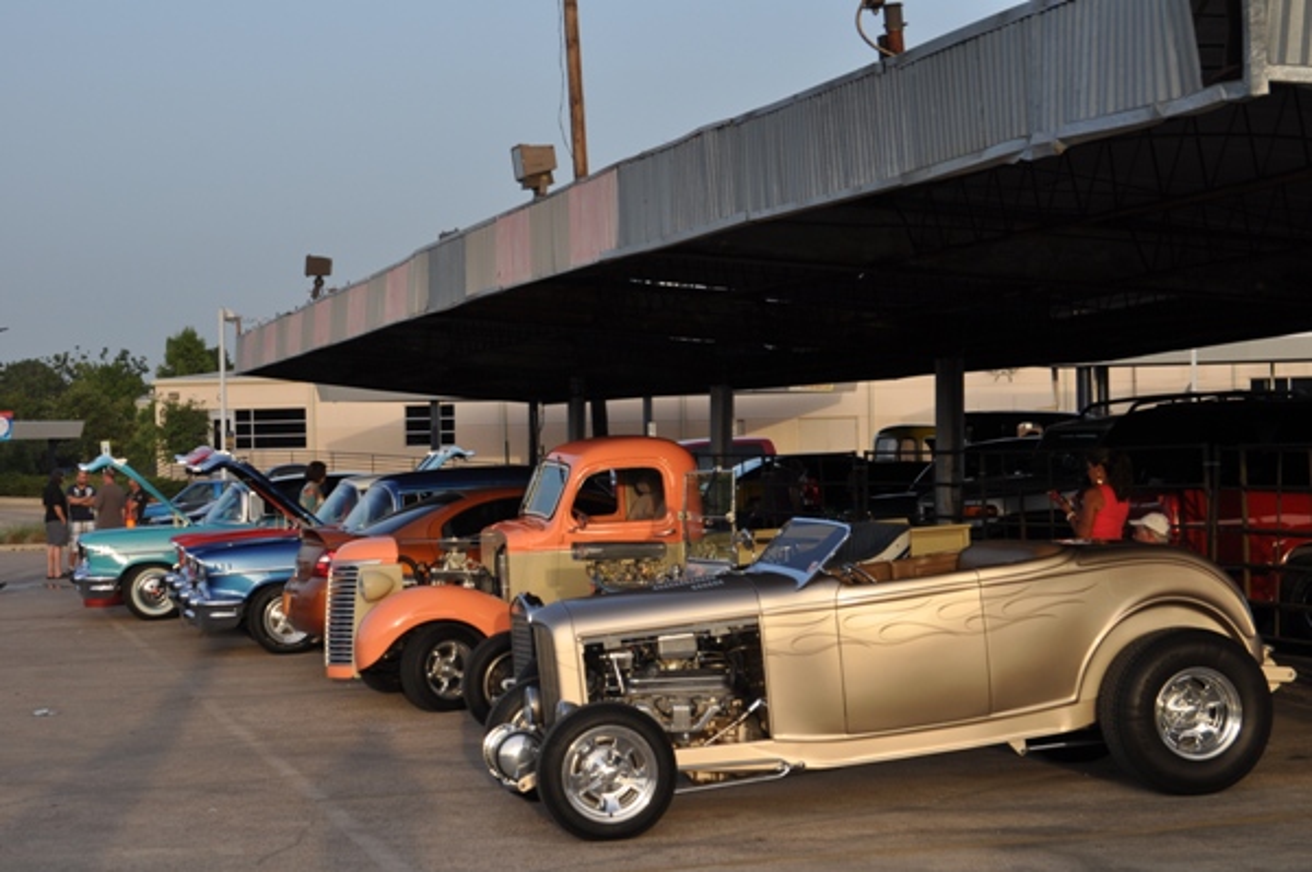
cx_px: 656
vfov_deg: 18.2
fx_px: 2731
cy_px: 436
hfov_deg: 27.0
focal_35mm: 75
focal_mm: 50
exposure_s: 1/200
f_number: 7.1
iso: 200
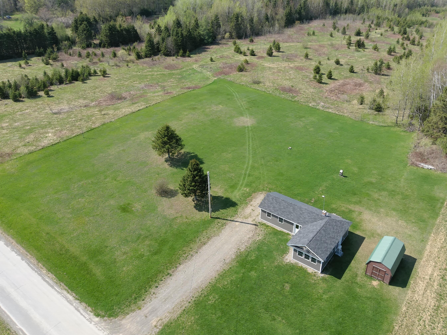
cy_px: 159
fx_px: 374
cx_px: 233
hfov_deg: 61.6
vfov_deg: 48.2
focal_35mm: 29
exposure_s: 1/500
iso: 100
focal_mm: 4.74
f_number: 1.8
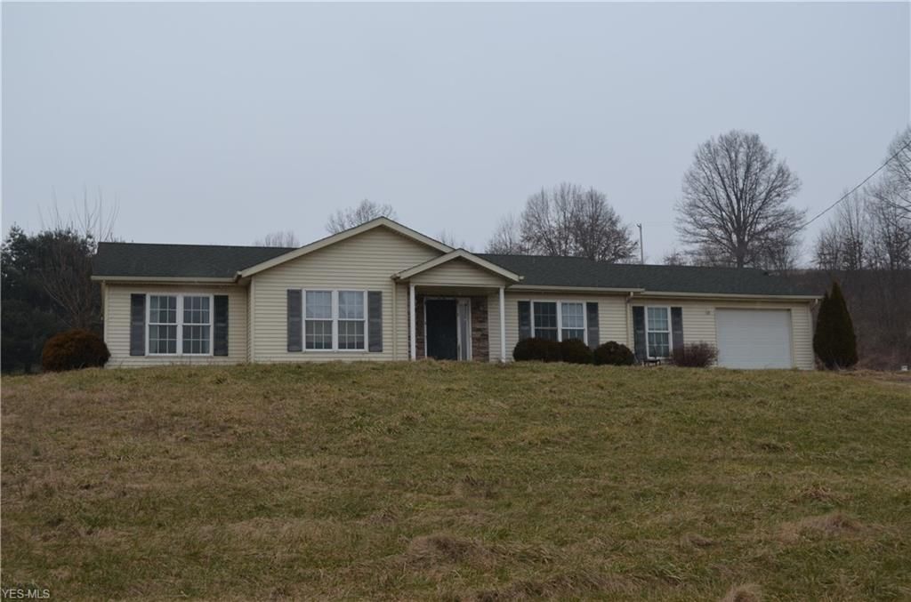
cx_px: 456
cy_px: 301
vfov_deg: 31.7
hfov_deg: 46.5
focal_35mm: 42
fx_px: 1060
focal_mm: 28
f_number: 5.6
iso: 200
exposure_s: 1/125
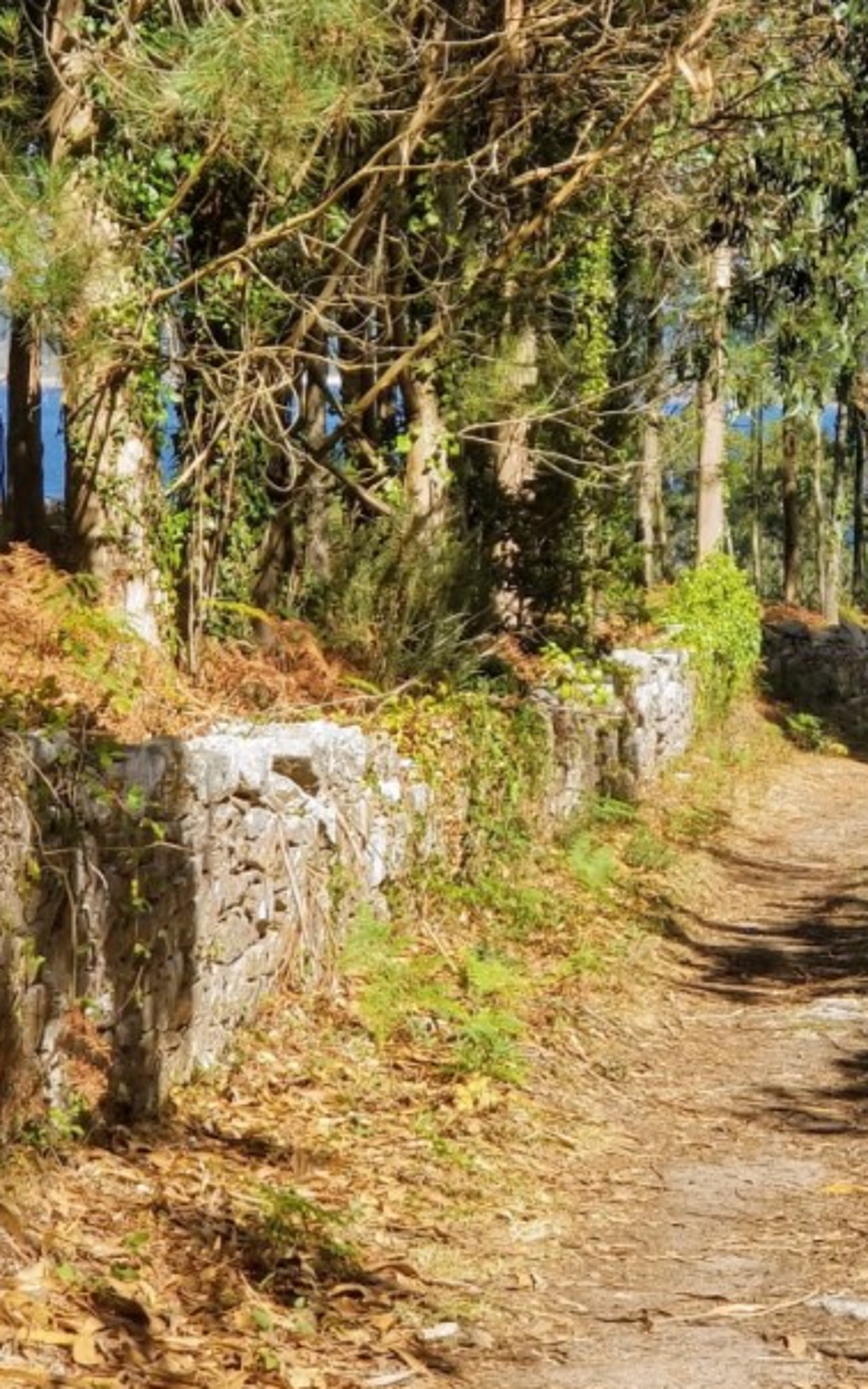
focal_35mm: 105
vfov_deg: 19.8
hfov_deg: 12.4
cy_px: 514
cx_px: 792
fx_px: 3975
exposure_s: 1/443
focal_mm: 6
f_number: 2.4
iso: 25
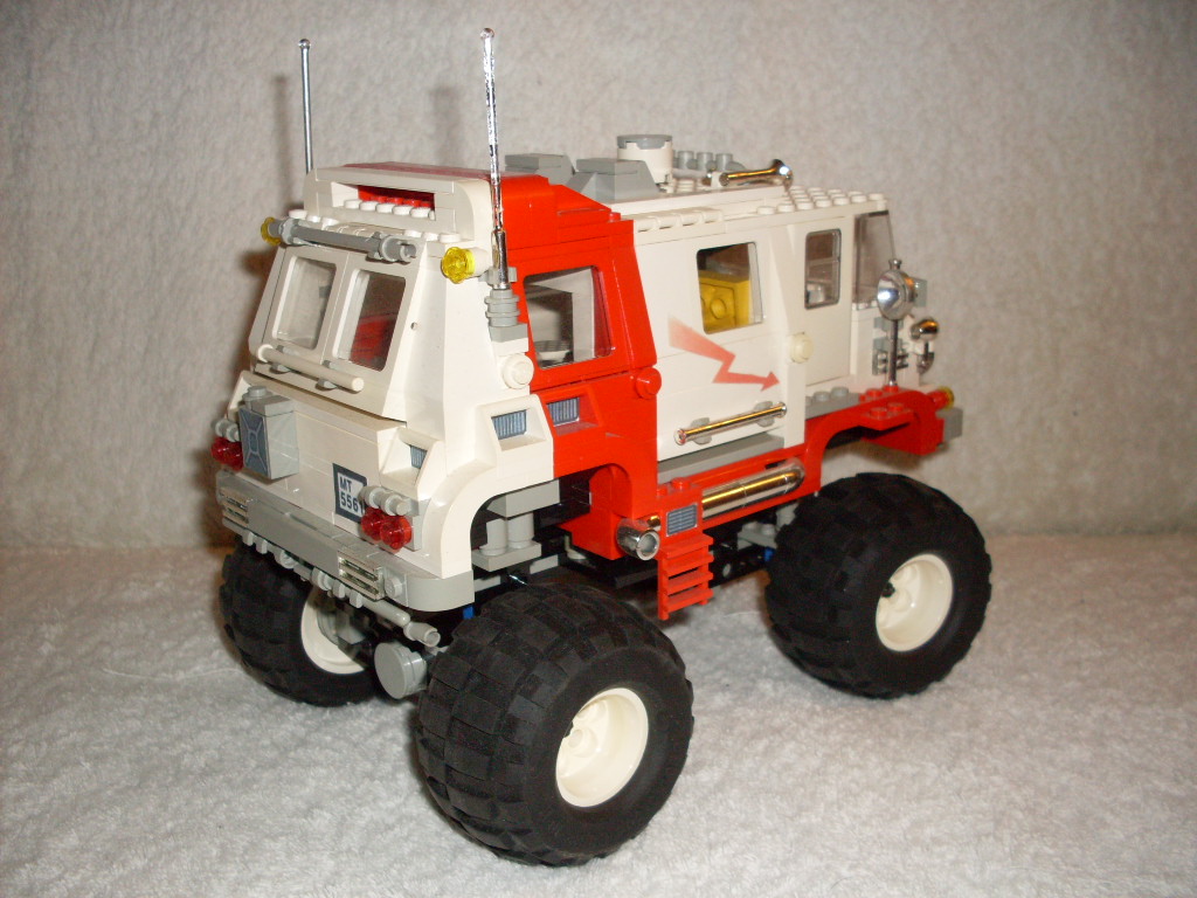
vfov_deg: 37.7
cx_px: 598
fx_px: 1314
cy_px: 449
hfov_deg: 49.0
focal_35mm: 38
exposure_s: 1/45
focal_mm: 6.3
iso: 100
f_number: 2.8
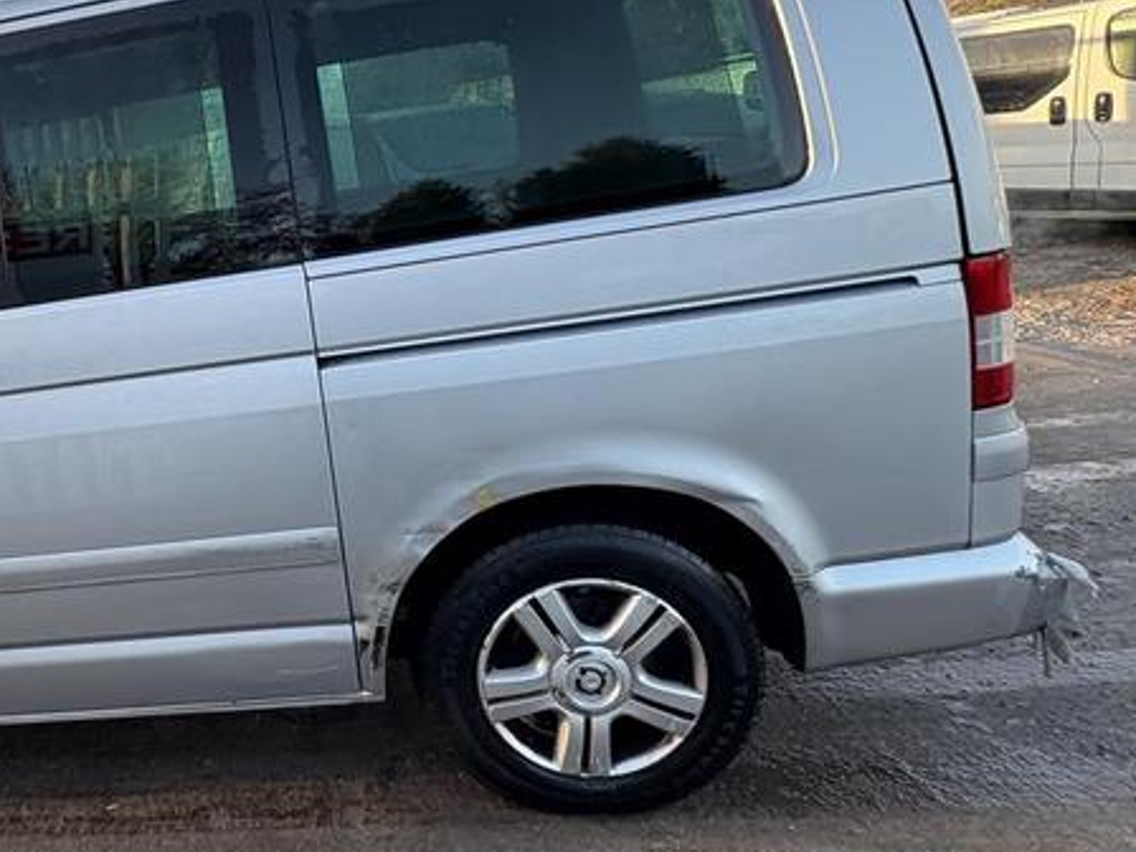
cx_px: 114
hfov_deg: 55.1
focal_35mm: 28
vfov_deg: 49.3
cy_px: 322
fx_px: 919
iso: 40
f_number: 2.2
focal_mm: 2.22
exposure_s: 1/140
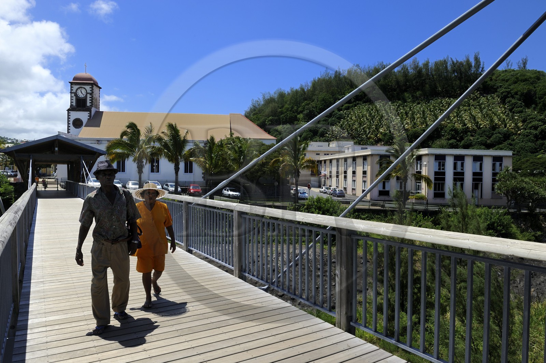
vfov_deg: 53.1
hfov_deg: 73.8
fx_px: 364
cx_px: 273
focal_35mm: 24
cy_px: 182
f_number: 13
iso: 200
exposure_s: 1/200
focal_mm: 24
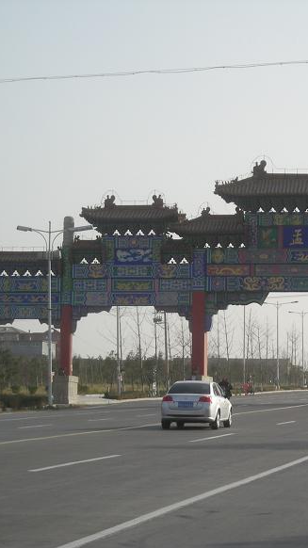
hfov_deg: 8.8
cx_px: 303
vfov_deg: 15.7
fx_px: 1991
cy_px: 274
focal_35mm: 137
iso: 50
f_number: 4.4
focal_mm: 15.3
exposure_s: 1/428
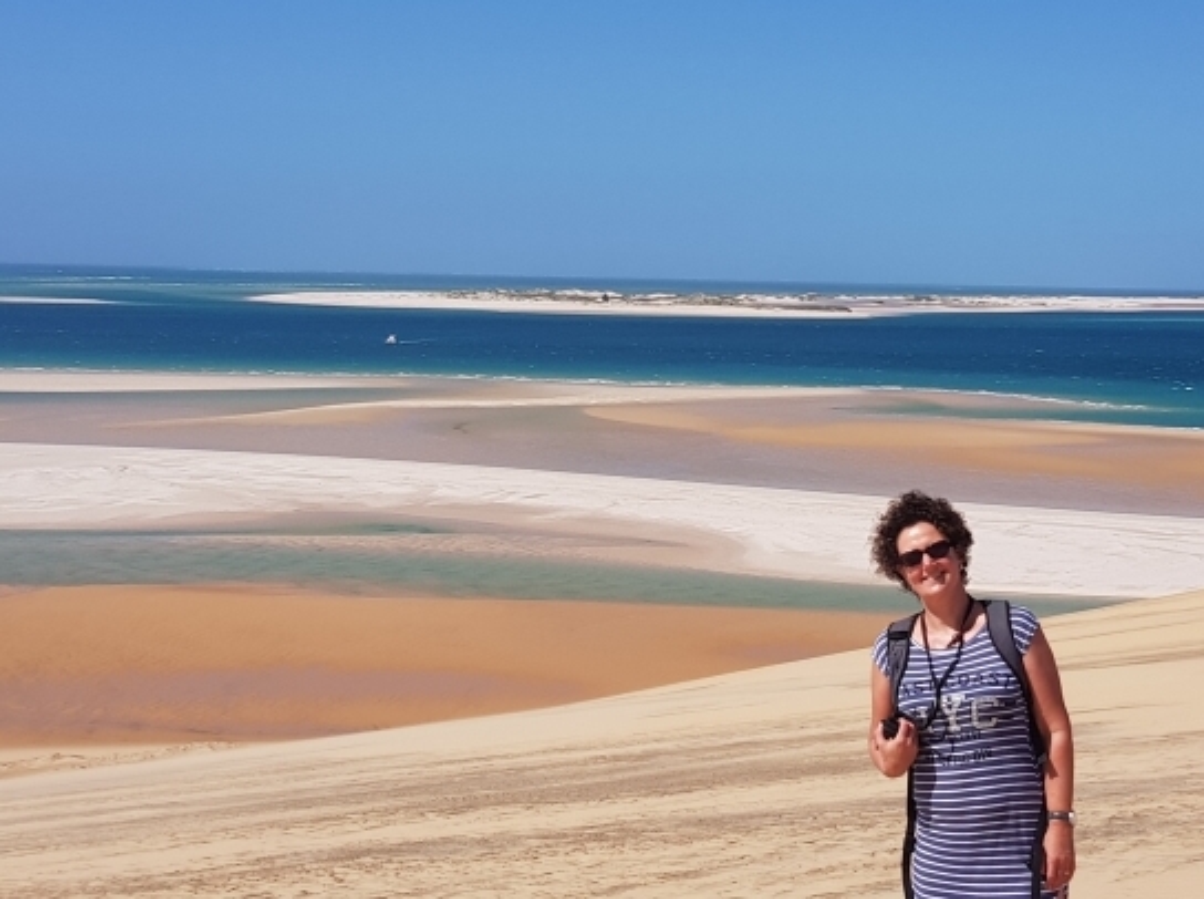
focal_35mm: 26
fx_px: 903
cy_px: 450
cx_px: 602
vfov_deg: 52.9
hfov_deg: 67.4
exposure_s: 1/3936
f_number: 1.7
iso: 40
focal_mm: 4.2
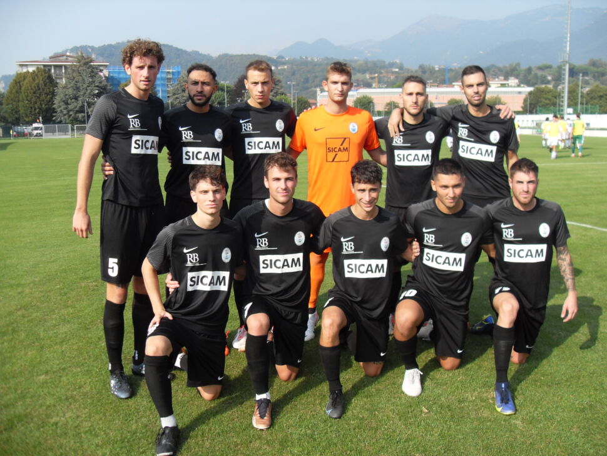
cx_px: 304
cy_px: 228
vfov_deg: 41.8
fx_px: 596
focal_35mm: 34
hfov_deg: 53.9
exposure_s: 1/180
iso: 80
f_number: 7
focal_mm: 6.3
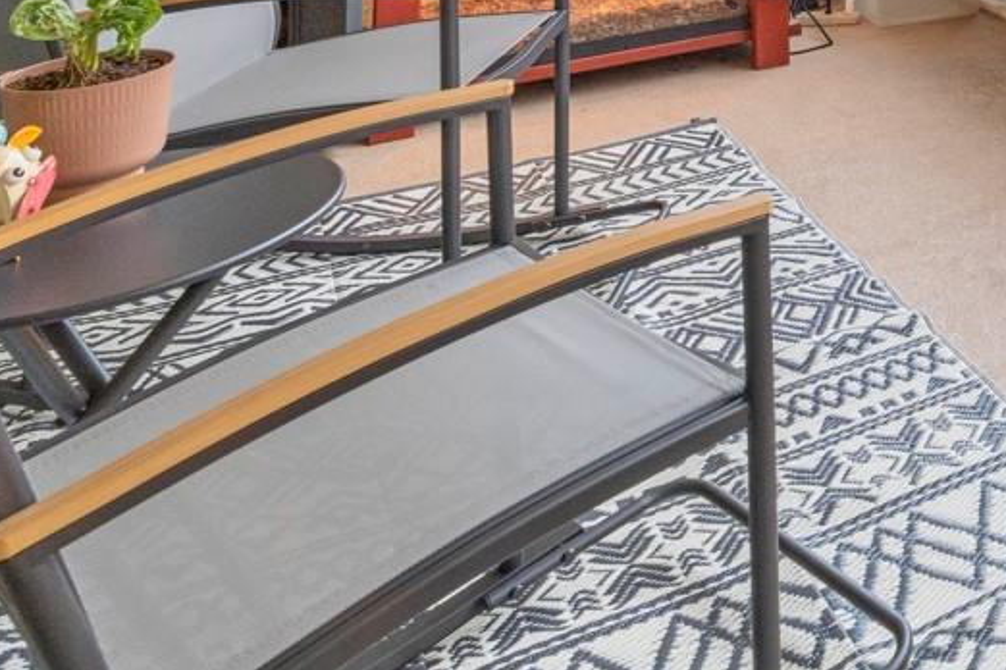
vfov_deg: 22.4
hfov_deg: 30.5
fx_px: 1369
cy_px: -349
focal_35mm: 49
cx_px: 1349
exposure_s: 1/8
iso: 250
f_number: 9
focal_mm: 16
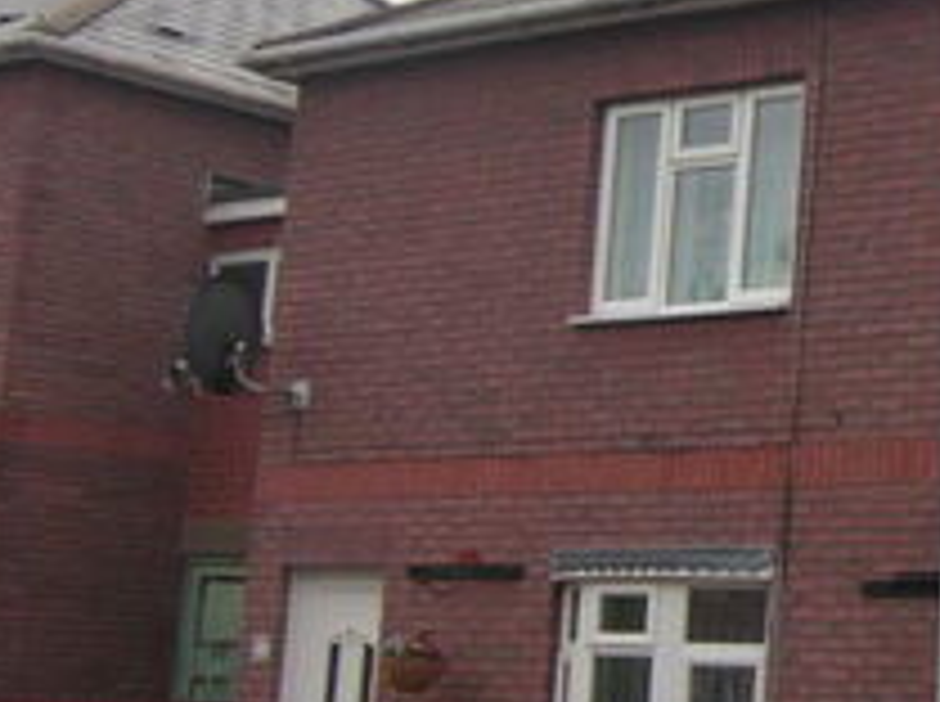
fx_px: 2548
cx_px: 1547
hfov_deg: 17.9
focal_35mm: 94
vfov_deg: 15.7
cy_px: 326
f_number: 2.6
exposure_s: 1/800
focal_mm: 4.9
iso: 50
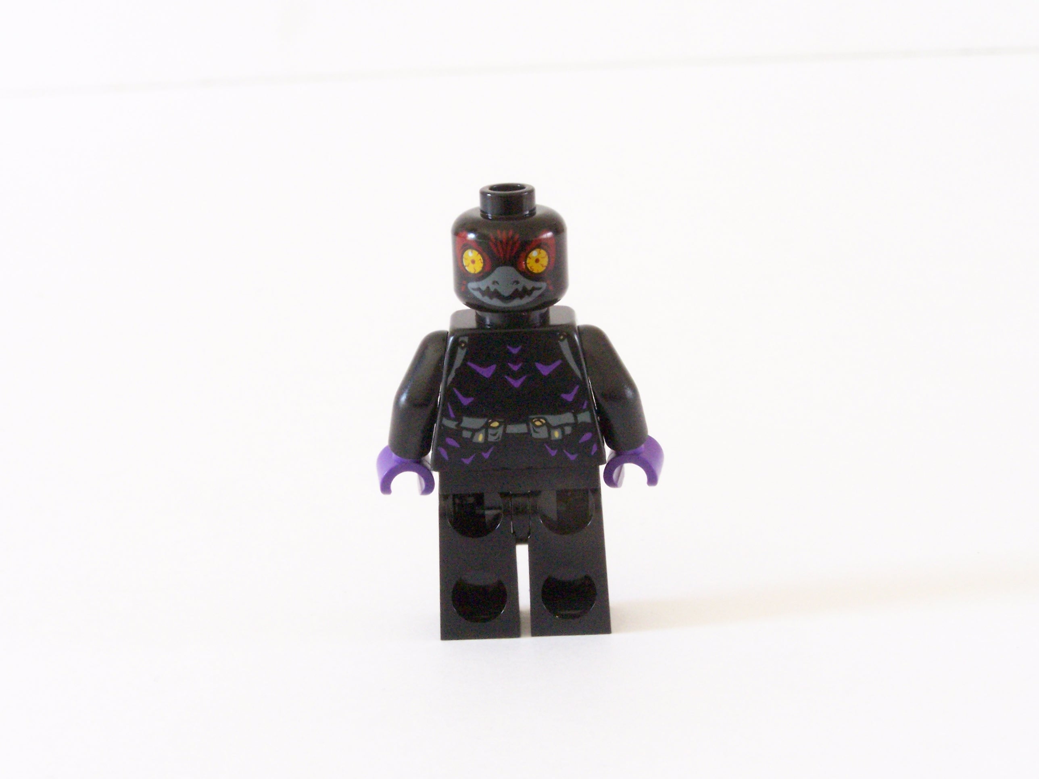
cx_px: 520
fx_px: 2461
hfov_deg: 23.8
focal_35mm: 82
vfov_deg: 18.0
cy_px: 390
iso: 400
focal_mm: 13.7
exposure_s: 1/10
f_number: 8
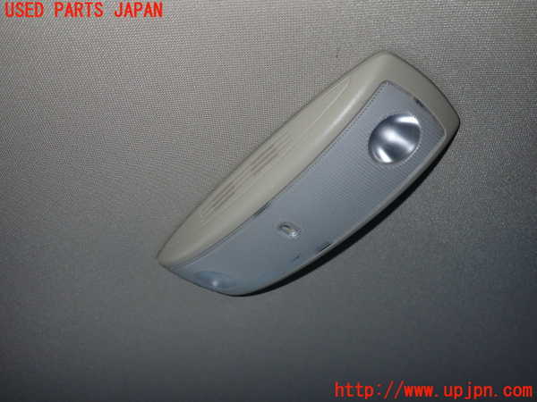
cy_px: 201
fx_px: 465
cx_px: 268
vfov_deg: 46.8
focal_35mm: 30
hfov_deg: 60.0
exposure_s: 1/30
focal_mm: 5.4
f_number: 6.3
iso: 200
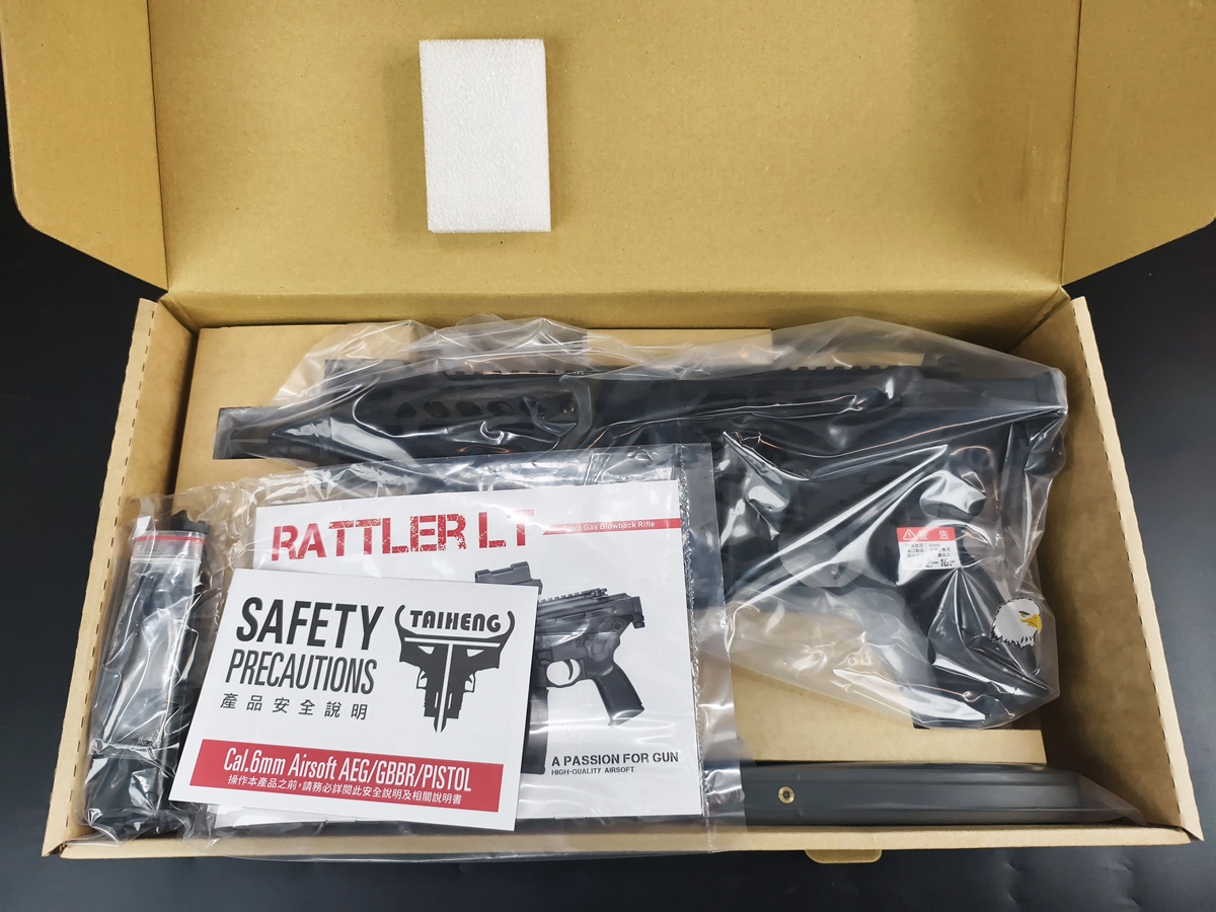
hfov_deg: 73.9
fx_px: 808
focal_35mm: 23
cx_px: 608
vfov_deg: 58.9
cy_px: 456
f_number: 1.57
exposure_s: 1/120
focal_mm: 6.54
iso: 355
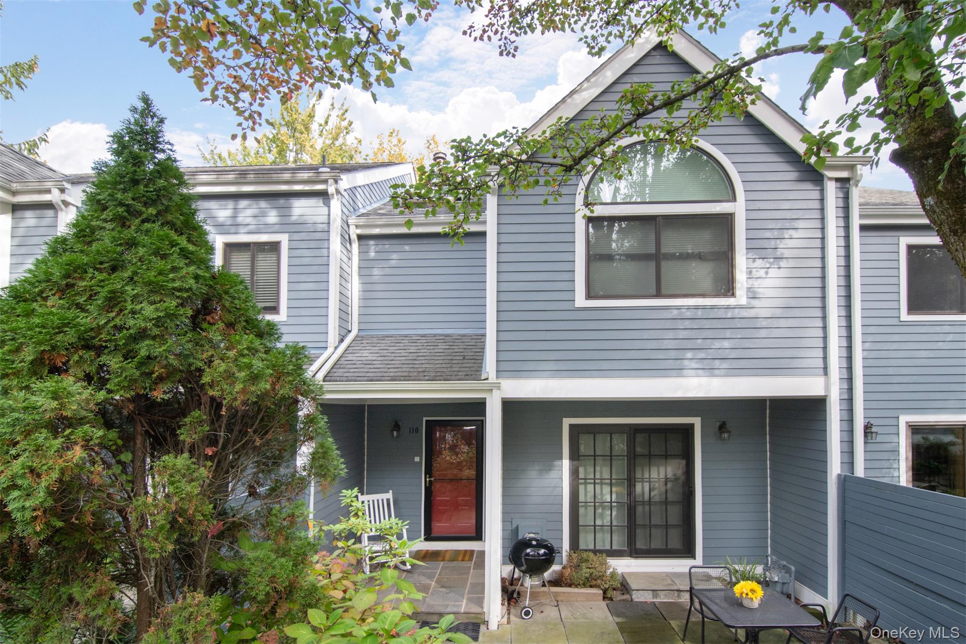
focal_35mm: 16
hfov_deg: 95.0
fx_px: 443
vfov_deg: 72.0
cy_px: 322
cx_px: 483
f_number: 9
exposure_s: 1/100
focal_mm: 11
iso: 800
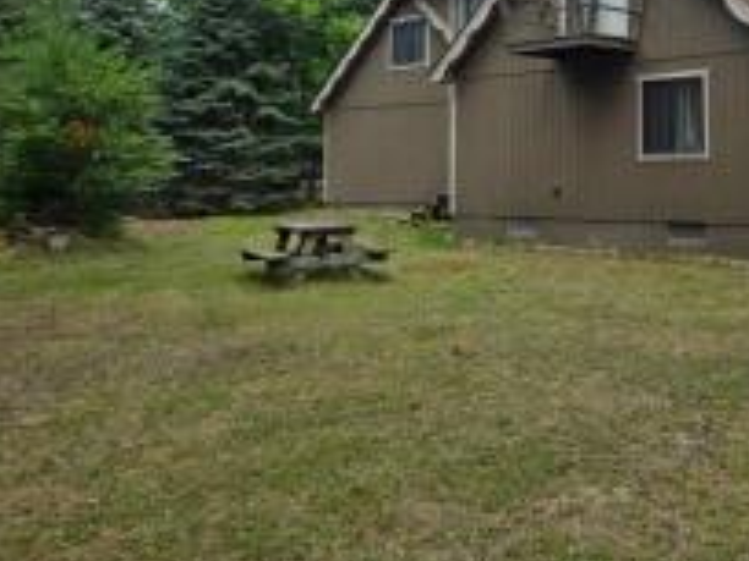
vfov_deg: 31.0
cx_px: 641
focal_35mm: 45
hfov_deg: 39.7
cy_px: 81
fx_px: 974
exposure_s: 1/1700
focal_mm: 5.4
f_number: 1.8
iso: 25
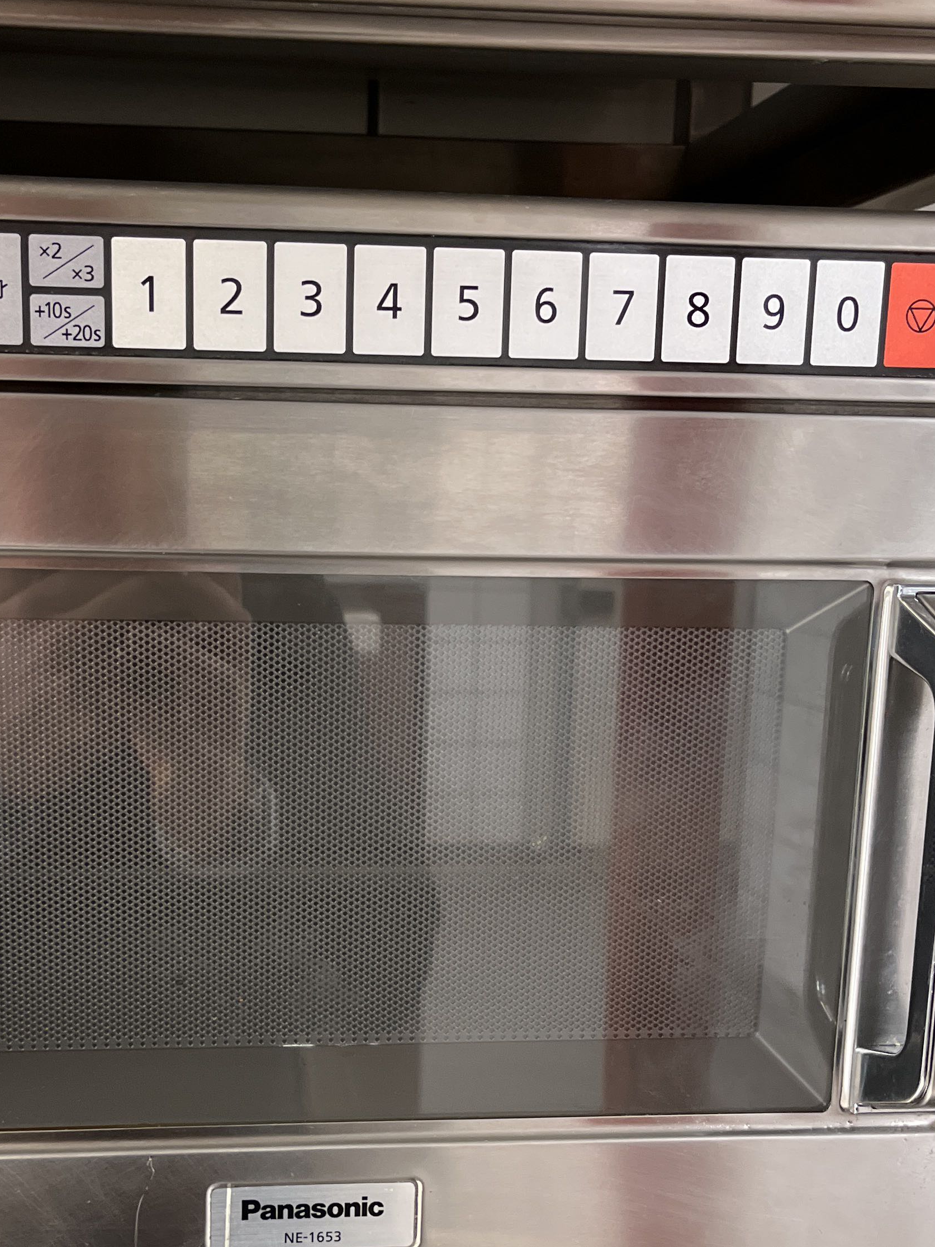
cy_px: 848
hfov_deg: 30.7
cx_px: 348
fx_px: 1692
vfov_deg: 39.9
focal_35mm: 47
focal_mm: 5.1
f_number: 1.6
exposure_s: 1/50
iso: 200
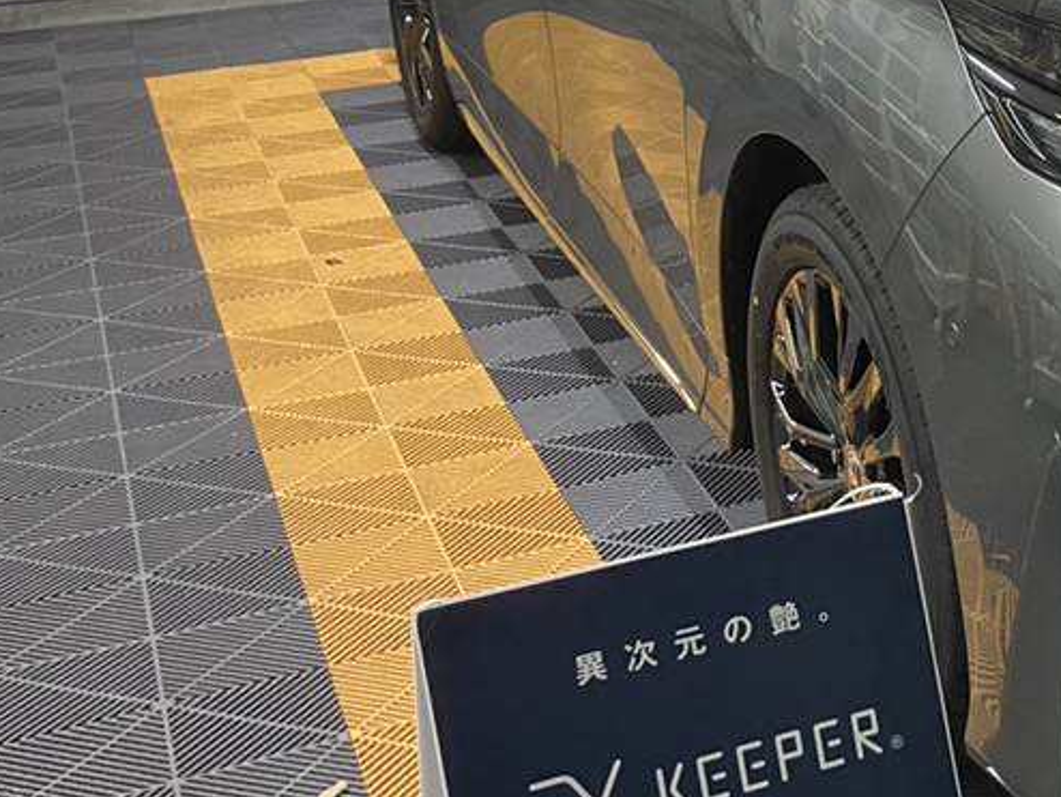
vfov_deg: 21.4
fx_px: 2085
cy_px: 187
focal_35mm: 68
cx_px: 1175
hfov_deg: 26.3
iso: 100
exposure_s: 1/60
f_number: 1.8
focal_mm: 3.99
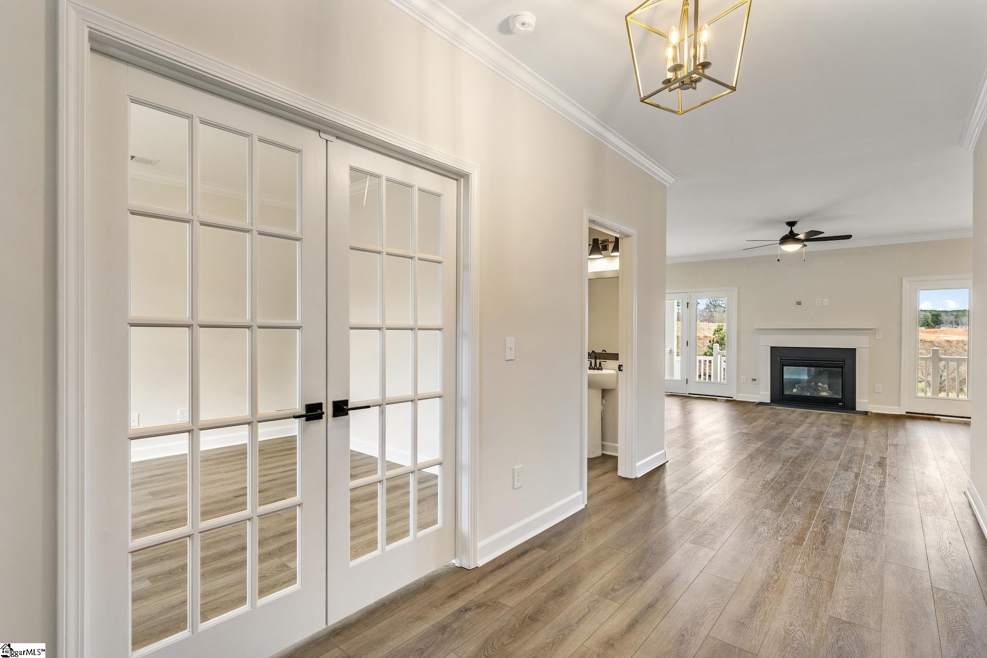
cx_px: 494
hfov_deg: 93.3
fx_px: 466
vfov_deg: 70.4
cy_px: 329
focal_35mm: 17
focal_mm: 17
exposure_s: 1/5
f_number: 6.3
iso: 400
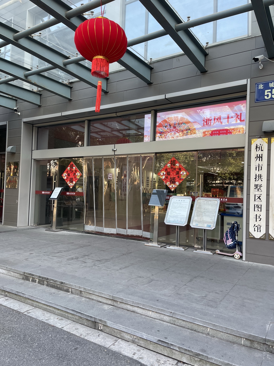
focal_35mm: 25
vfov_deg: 69.4
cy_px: 183
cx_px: 137
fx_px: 264
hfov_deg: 54.9
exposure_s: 1/121
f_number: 1.6
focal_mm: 5.1
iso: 40
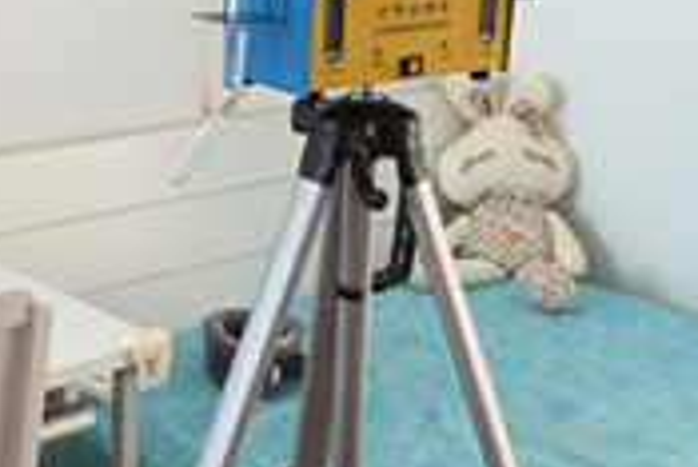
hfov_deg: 28.9
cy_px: 192
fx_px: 1339
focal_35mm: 69
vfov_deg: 19.8
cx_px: 191
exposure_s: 1/33
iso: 320
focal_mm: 4.15
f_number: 2.2
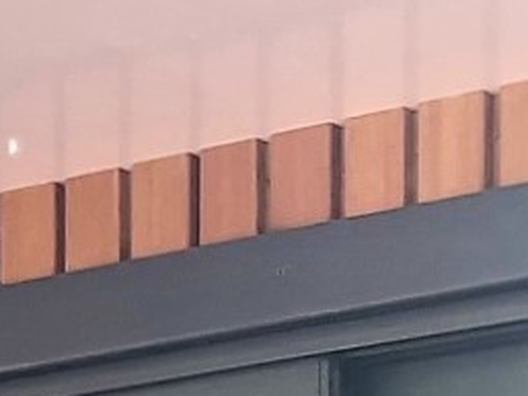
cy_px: 1415
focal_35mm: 204
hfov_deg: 9.5
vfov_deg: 6.3
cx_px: 708
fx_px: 3113
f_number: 1.6
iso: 50
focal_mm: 5.1
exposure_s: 1/433
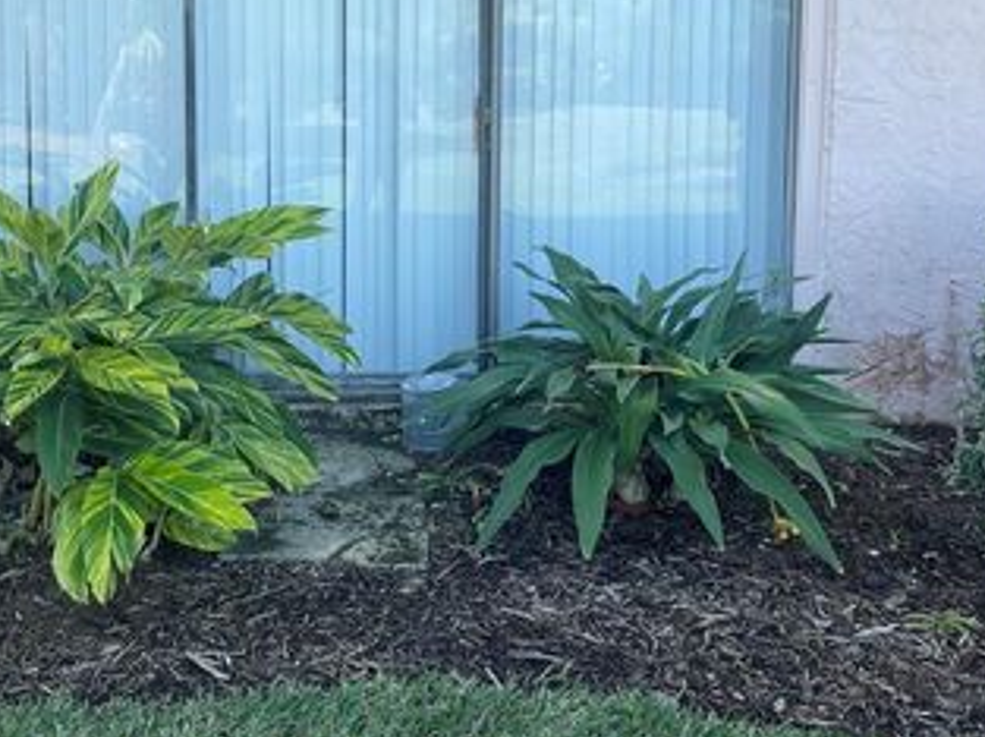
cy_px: 162
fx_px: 1137
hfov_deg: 46.6
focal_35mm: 40
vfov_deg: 34.9
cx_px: 403
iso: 32
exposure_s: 1/528
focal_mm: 5.1
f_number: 1.6
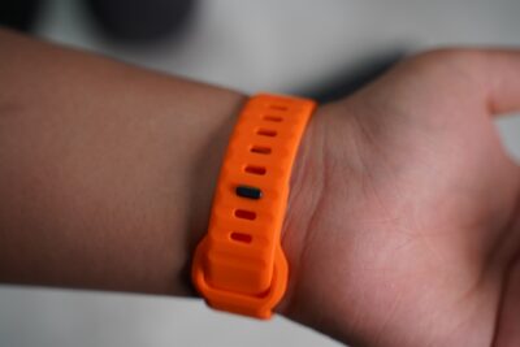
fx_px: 838
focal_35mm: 58
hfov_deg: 34.5
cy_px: 174
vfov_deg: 23.4
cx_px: 260
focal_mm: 58
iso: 320
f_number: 4
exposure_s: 1/60
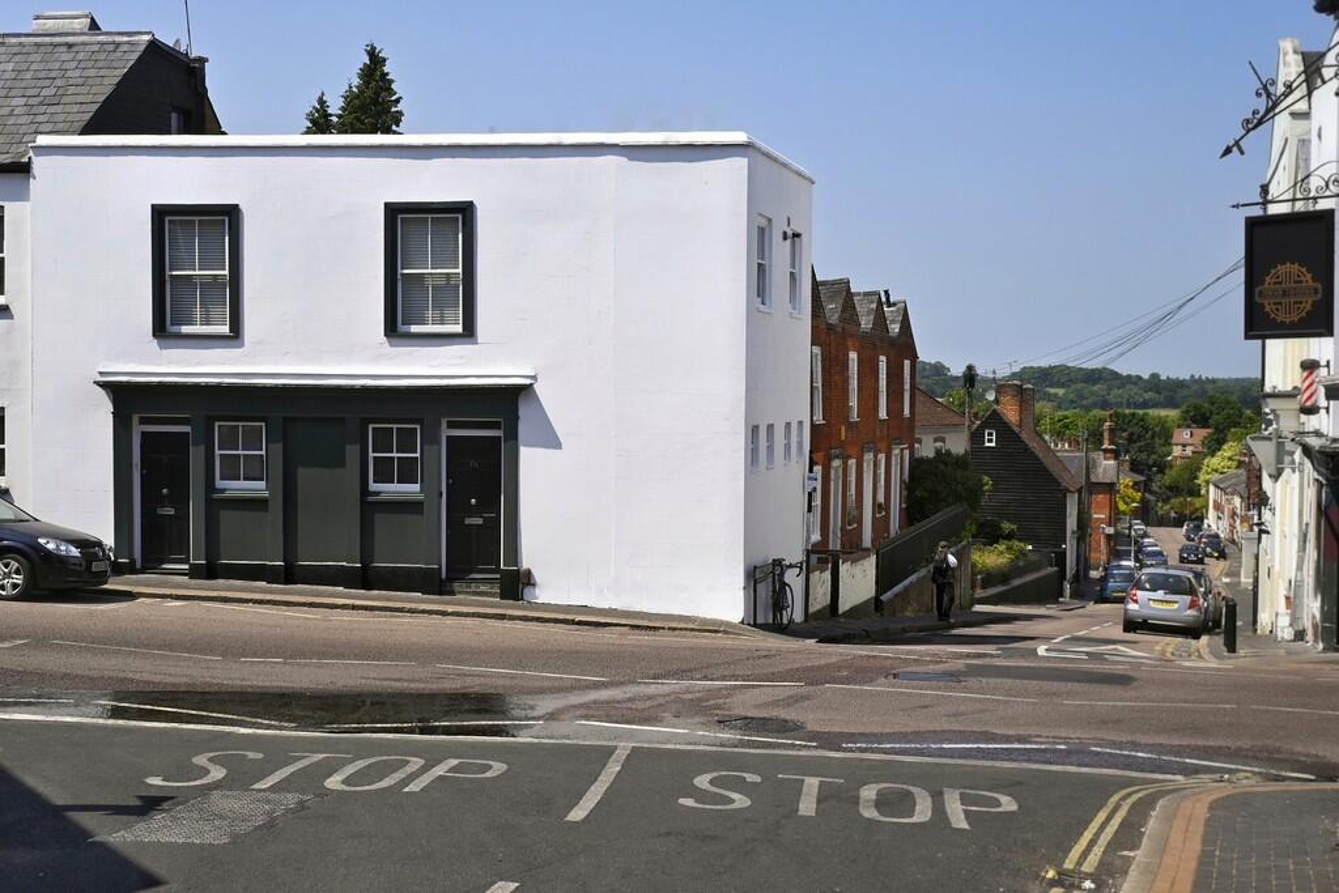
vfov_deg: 29.3
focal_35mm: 46
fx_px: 1711
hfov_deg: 42.7
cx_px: 670
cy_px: 446
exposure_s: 1/800
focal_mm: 31
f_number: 9
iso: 250
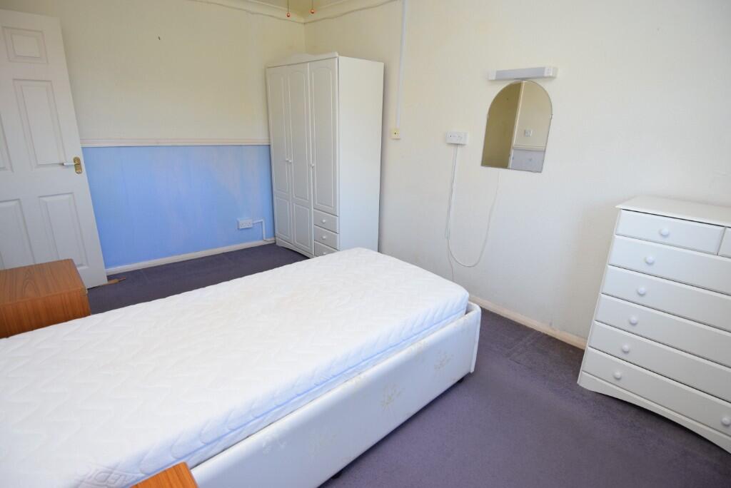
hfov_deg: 90.0
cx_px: 366
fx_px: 366
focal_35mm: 18
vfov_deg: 67.5
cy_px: 244
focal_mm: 12
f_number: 4
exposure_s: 1/60
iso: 560
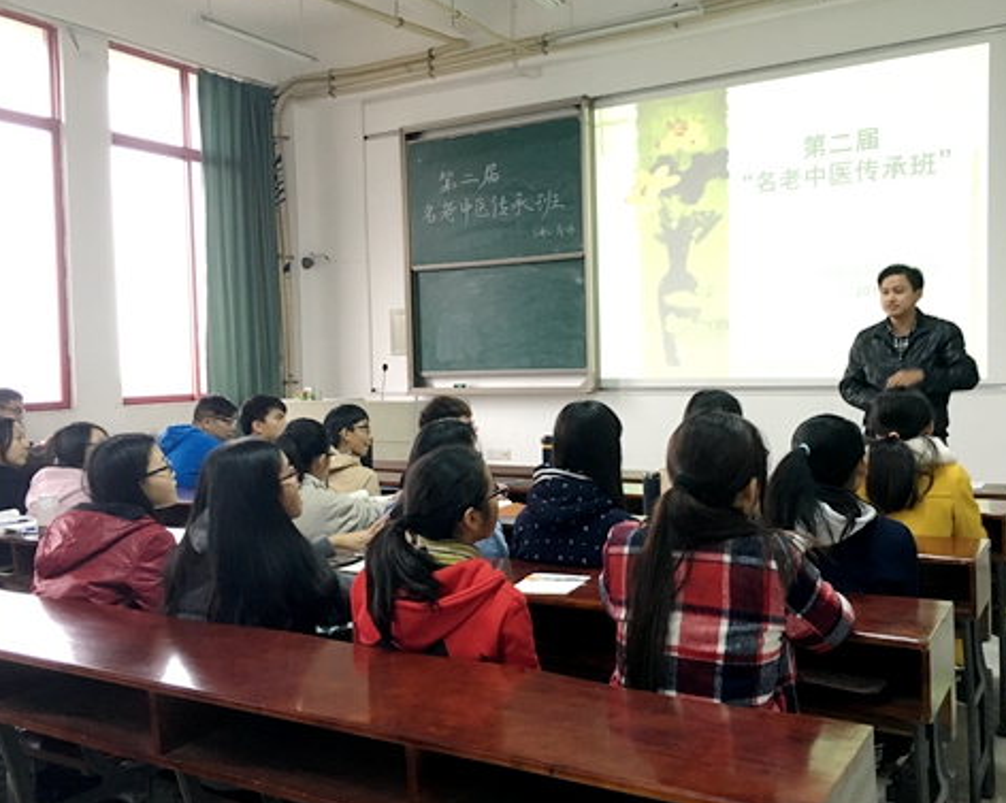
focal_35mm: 33
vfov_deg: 44.5
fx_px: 982
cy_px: 396
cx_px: 531
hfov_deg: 54.2
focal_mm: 4.15
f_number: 2.2
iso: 200
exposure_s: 1/20
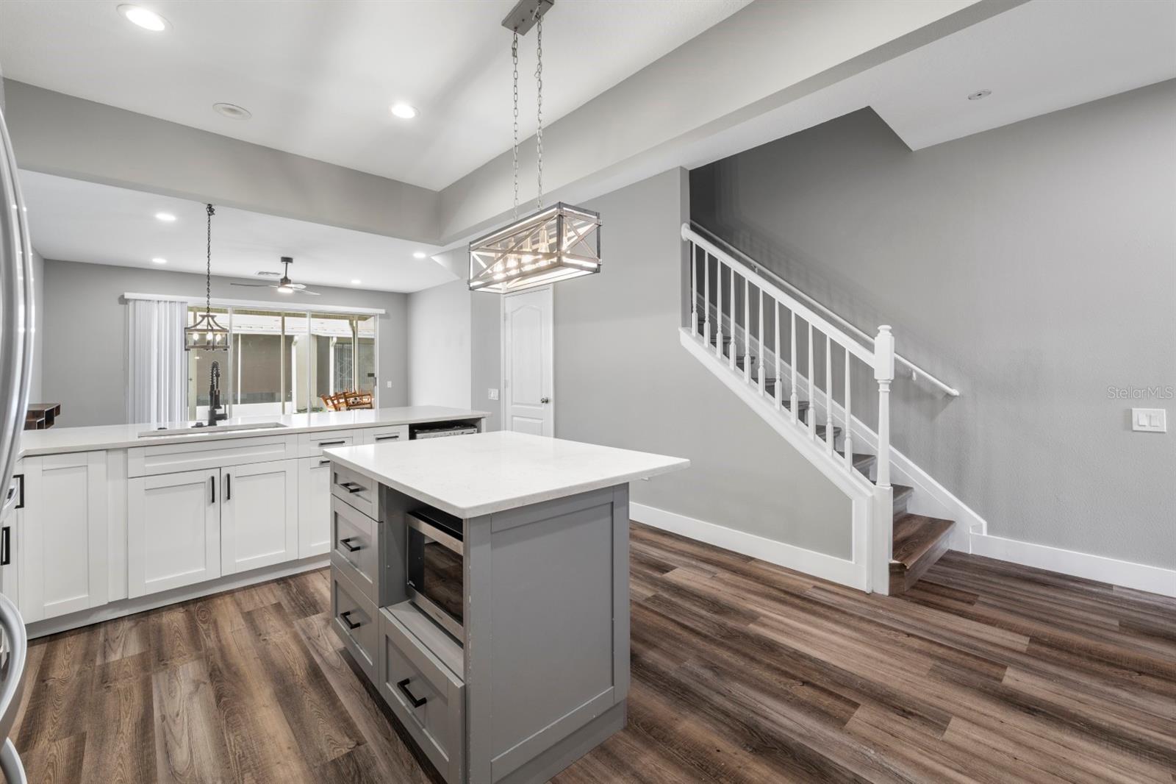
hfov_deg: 104.3
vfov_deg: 81.2
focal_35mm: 14
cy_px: 392
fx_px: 457
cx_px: 588
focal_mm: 14
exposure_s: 1/2
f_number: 8
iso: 250
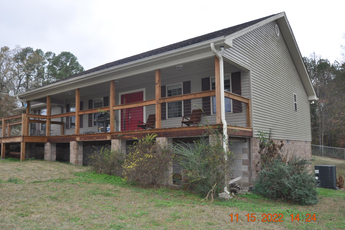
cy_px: 117
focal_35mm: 30
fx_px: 283
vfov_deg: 44.2
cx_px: 171
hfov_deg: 62.8
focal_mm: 19
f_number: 5
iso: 200
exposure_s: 1/200
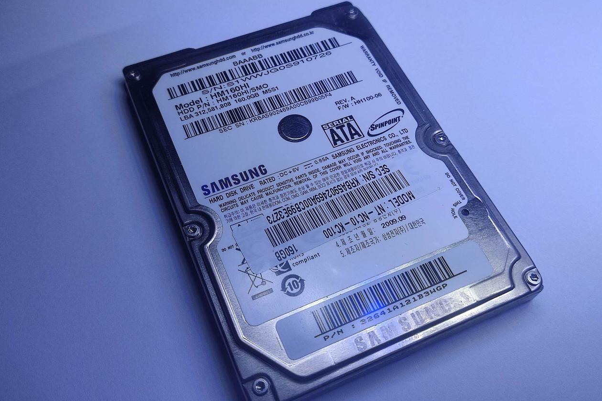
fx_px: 585
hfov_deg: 54.4
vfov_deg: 37.8
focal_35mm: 35
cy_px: 180
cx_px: 306
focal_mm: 4.71
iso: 50
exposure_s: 1/175
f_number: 1.79
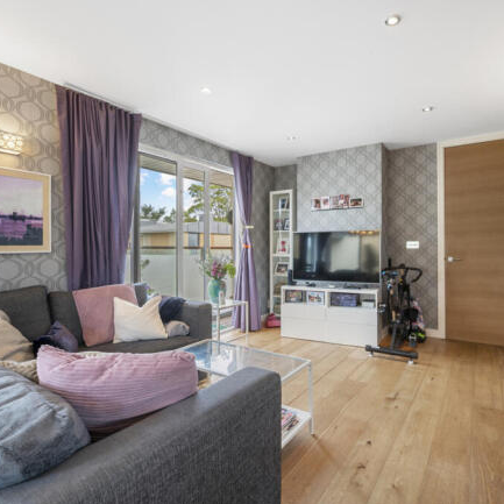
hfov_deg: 78.6
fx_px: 307
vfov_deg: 78.7
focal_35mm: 19
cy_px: 253
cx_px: 274
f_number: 16
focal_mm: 14.5
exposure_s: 1
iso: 200
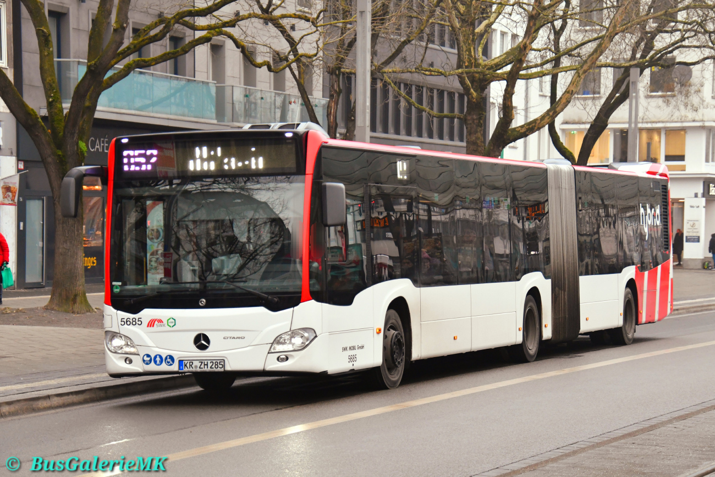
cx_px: 358
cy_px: 238
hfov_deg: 18.3
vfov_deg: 12.2
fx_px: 2225
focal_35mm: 112
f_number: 5
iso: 2000
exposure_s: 1/500
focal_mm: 75
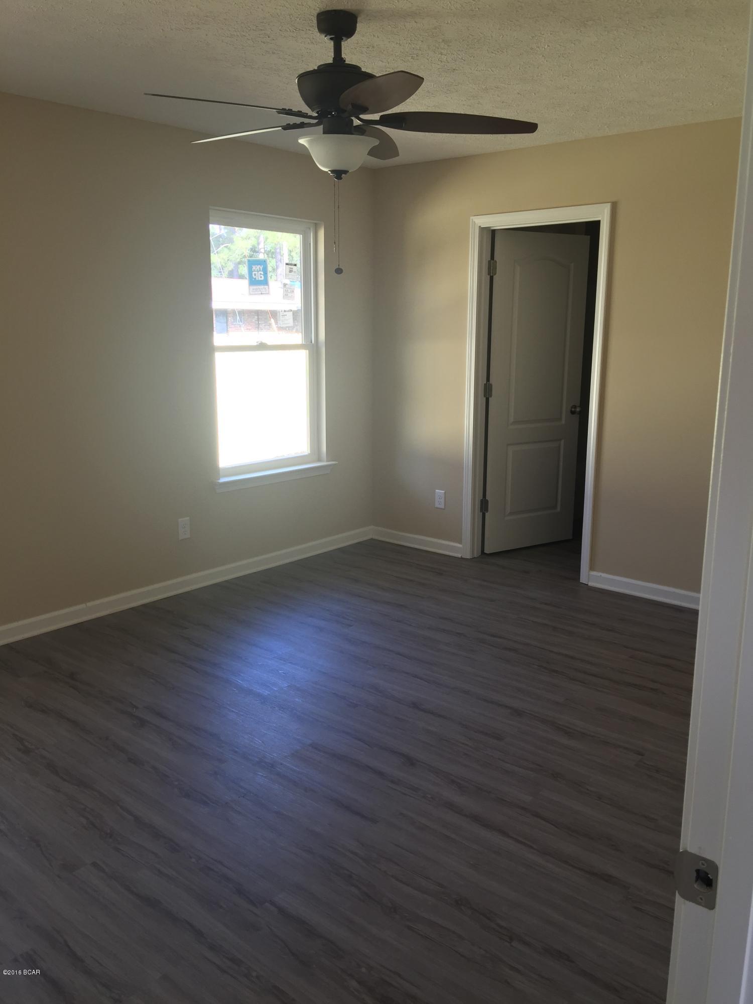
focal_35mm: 29
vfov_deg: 61.7
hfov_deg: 48.2
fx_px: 841
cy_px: 502
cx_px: 376
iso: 32
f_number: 2.2
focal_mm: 4.15
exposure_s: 1/40
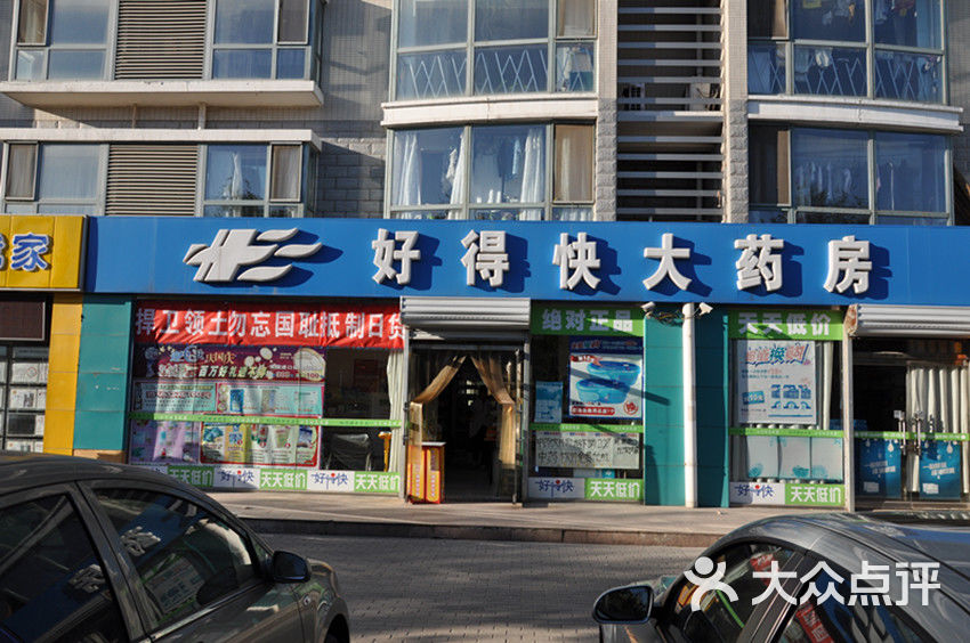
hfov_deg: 67.5
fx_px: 726
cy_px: 322
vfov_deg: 47.8
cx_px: 485
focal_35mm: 27
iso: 200
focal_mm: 18
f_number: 8
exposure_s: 1/250
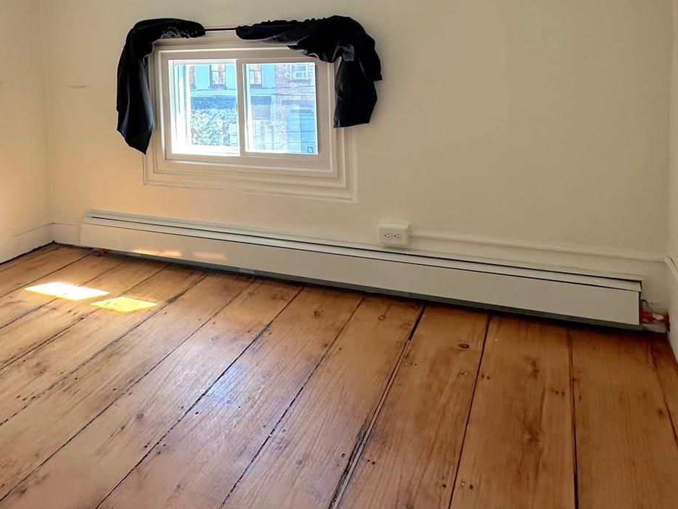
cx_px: 232
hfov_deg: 57.2
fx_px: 607
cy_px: 76
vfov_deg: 42.6
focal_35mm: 31
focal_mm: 2.22
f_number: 2.2
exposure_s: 1/99
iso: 160
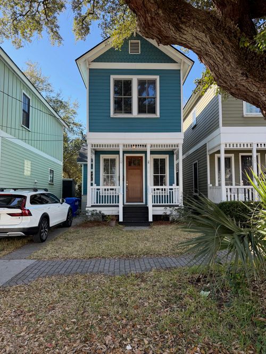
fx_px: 246
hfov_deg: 56.8
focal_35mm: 24
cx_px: 133
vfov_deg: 71.6
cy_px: 177
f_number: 1.78
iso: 100
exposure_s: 1/722
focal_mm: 6.76
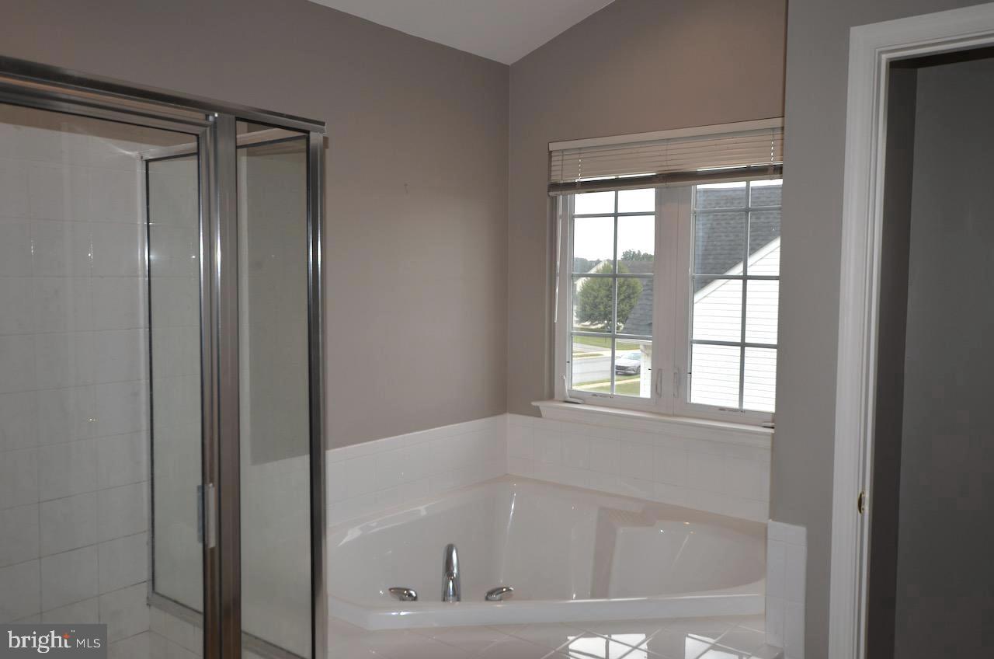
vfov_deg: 43.4
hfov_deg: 62.0
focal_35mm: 30
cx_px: 497
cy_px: 330
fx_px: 827
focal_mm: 20
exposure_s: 1/200
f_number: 3.5
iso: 200
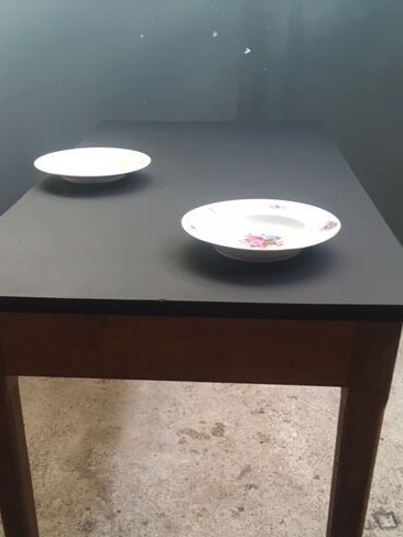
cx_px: 175
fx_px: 590
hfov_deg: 37.7
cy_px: 351
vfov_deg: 48.3
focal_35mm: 38
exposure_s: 1/33
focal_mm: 4.15
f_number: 2.2
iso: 64
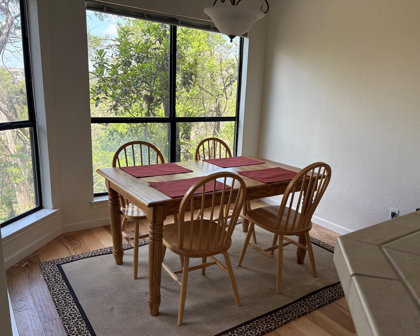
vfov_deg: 51.5
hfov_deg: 62.2
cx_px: 213
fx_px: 348
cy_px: 173
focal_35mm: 28
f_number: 1.6
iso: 64
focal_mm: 5.96
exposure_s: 1/286
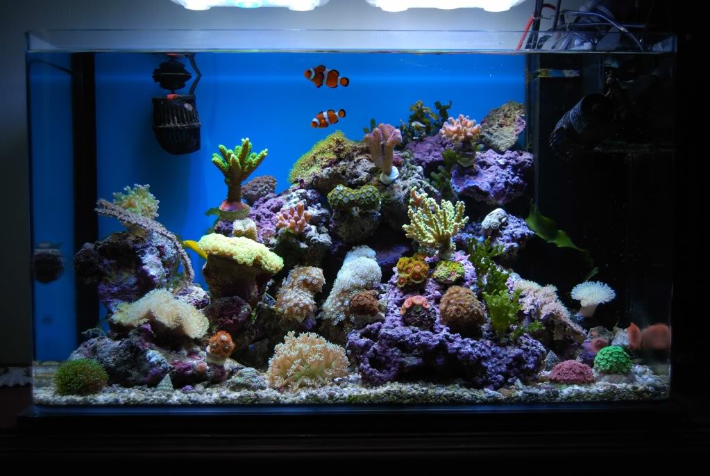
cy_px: 238
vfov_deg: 28.2
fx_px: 948
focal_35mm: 48
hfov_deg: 41.1
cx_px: 355
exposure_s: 1/80
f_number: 4.5
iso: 200
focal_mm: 32
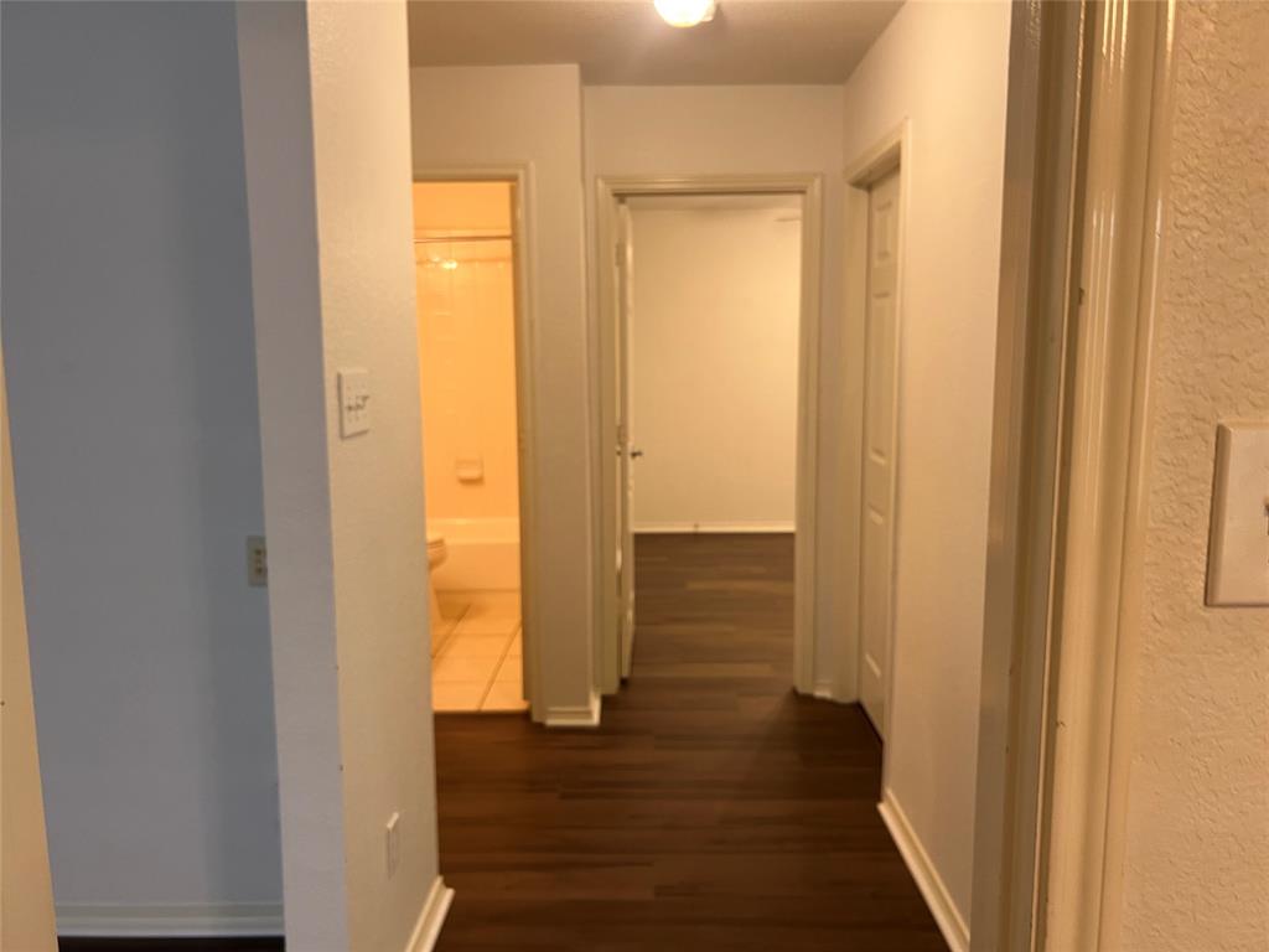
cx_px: 634
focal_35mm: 26
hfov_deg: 67.3
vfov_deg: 53.1
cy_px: 476
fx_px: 953
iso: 100
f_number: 1.5
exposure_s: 1/60
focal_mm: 5.7
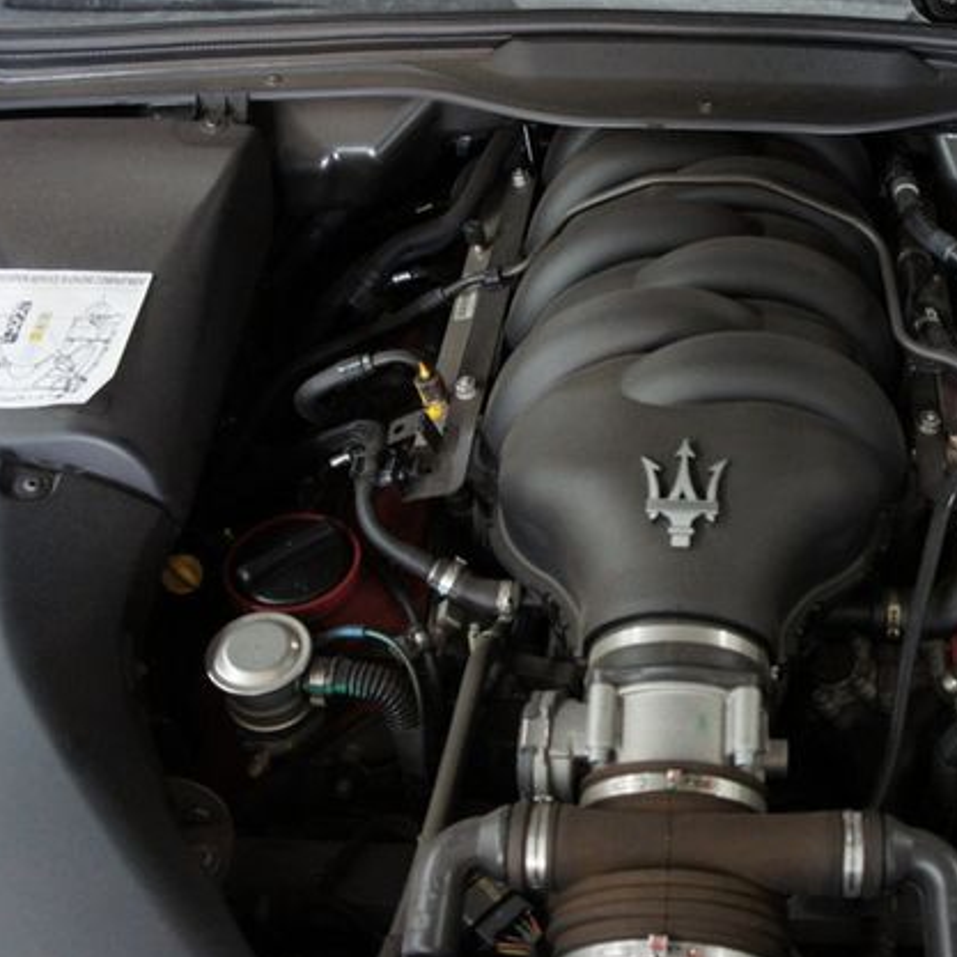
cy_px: 484
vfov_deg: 39.2
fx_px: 1345
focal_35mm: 43
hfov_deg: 38.2
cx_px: 714
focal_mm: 22
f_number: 4
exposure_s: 1/40
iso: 1600
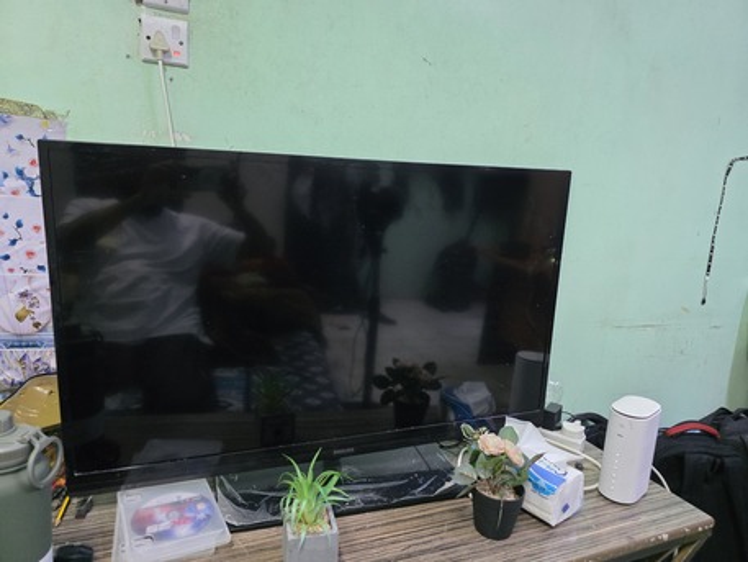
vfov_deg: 58.9
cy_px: 281
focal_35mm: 23
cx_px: 374
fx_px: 497
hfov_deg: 73.9
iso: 1600
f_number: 1.7
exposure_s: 1/40
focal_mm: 6.3
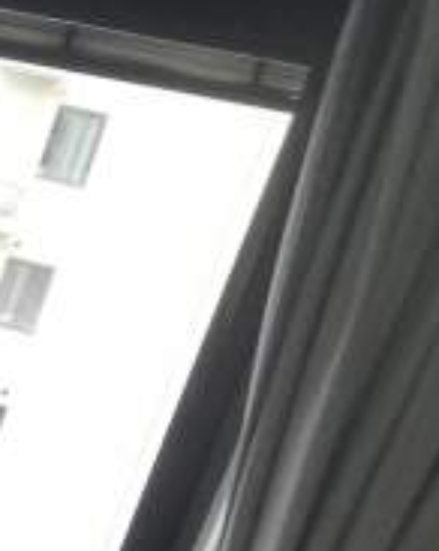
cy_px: 1061
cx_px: -535
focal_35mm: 97
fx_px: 1578
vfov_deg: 16.0
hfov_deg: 13.0
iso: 125
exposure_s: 1/50
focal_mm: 2.23
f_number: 2.2
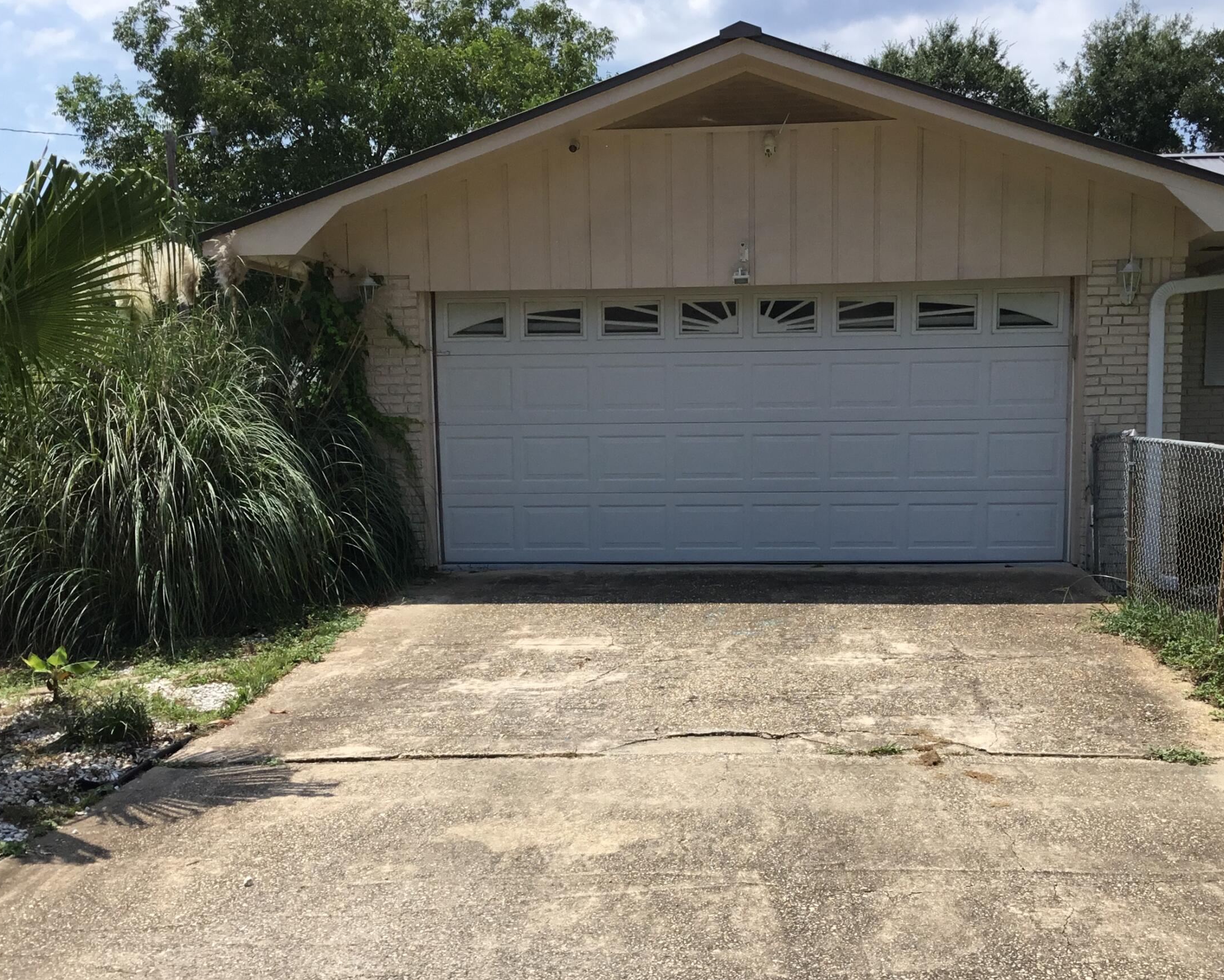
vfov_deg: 35.6
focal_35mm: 42
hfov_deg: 43.7
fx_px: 1522
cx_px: 689
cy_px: 583
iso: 25
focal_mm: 3.3
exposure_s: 1/1404
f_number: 2.4
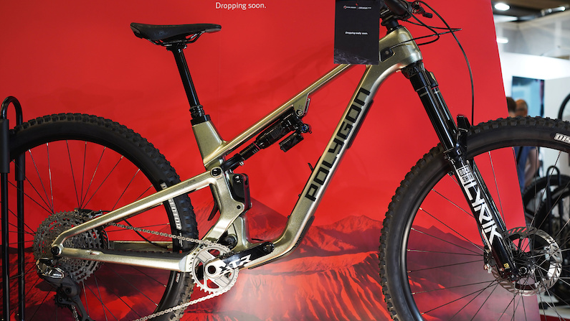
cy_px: 174
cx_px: 286
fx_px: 877
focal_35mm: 58
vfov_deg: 20.7
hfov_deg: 36.0
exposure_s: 1/100
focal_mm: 55
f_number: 5
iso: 800
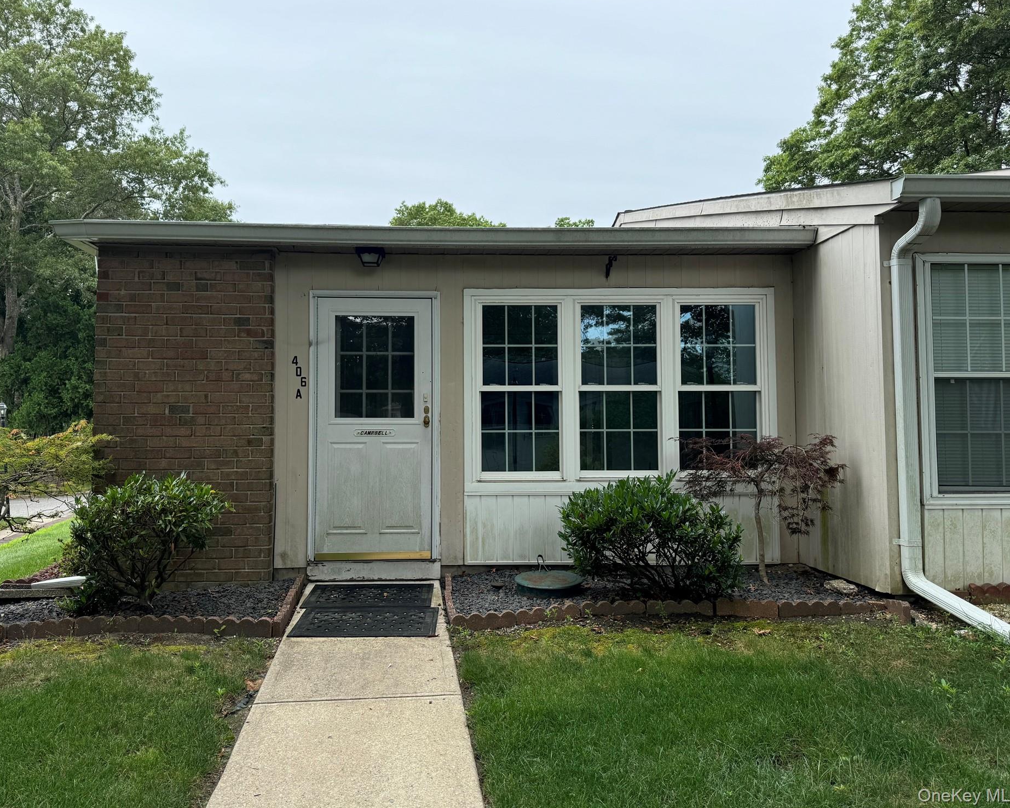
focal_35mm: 26
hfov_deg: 65.9
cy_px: 388
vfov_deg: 54.9
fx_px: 777
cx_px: 469
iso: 80
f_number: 1.78
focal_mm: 6.76
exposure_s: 1/1923
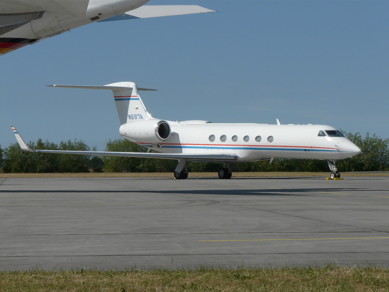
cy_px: 146
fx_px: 1551
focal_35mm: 138
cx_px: 194
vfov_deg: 10.7
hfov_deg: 14.3
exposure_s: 1/500
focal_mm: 22.6
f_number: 8
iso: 100
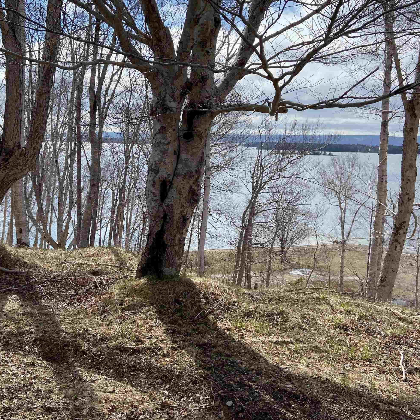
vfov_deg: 46.0
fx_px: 494
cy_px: 203
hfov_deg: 45.9
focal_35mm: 36
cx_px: 176
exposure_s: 1/2817
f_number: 1.8
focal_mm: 4.25
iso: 32
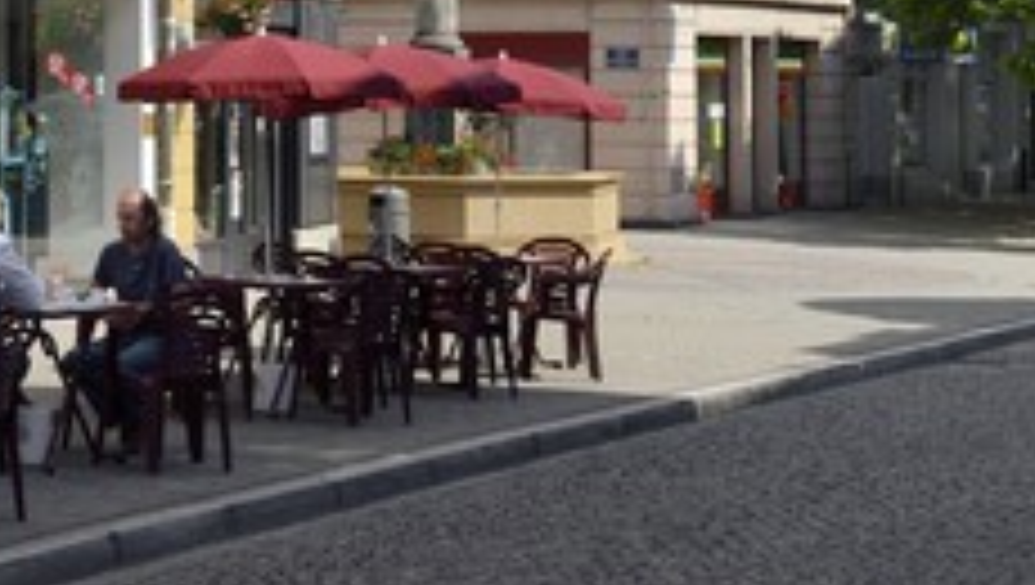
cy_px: -27
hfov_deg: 19.6
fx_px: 2940
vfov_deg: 11.2
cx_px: 112
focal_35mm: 107
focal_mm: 56
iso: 200
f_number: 11
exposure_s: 1/320
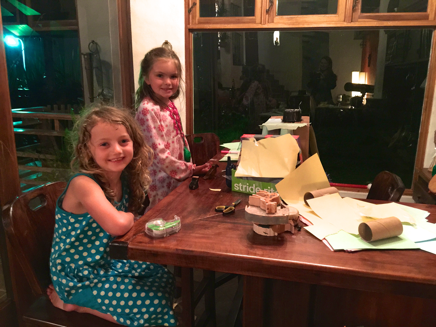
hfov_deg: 61.7
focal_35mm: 29
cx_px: 218
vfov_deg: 48.2
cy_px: 164
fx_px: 365
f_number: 2.2
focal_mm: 4.15
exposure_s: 1/4
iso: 160
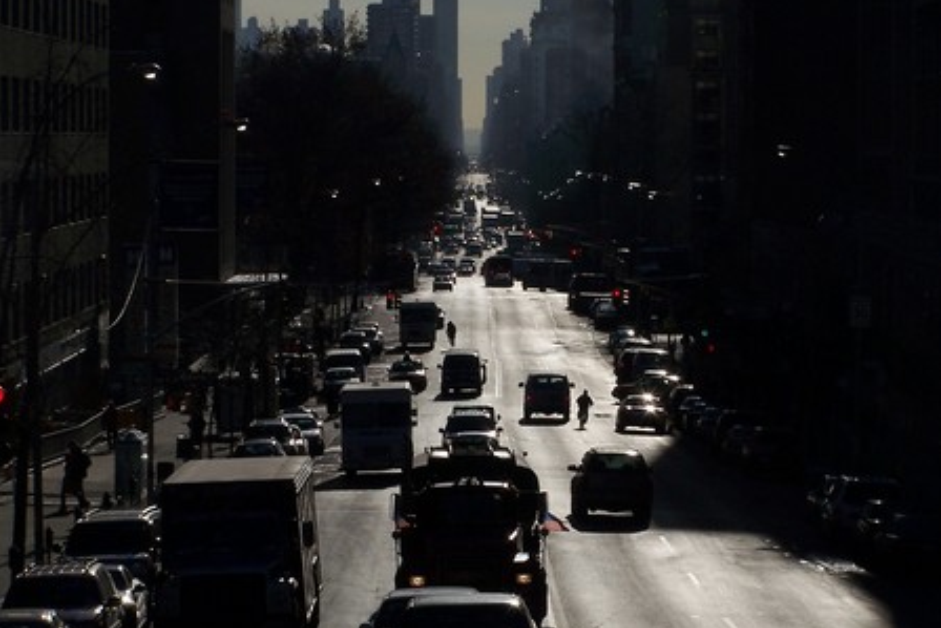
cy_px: 378
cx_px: 470
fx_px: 4262
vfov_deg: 8.4
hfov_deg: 12.6
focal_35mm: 163
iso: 80
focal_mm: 19.4
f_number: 6.3
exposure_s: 1/1600
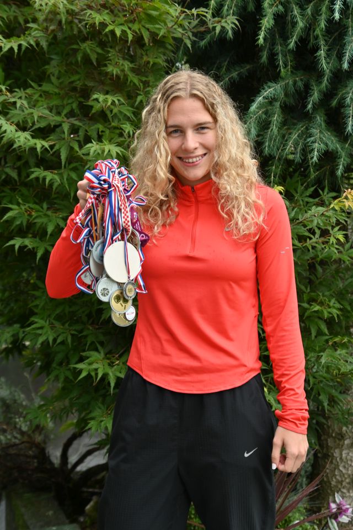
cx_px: 176
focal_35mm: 75
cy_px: 265
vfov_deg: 27.0
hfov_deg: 18.2
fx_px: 1103
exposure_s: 1/200
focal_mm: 50
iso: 400
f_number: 5
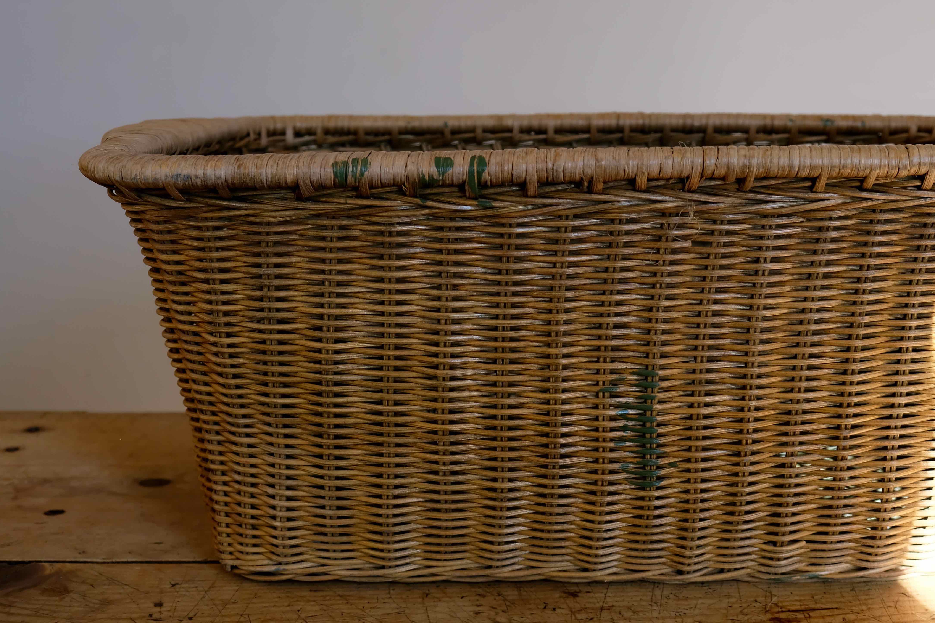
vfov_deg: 26.9
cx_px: 645
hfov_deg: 39.0
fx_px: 1299
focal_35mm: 50
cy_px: 253
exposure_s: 1/60
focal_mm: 24.3
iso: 500
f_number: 4
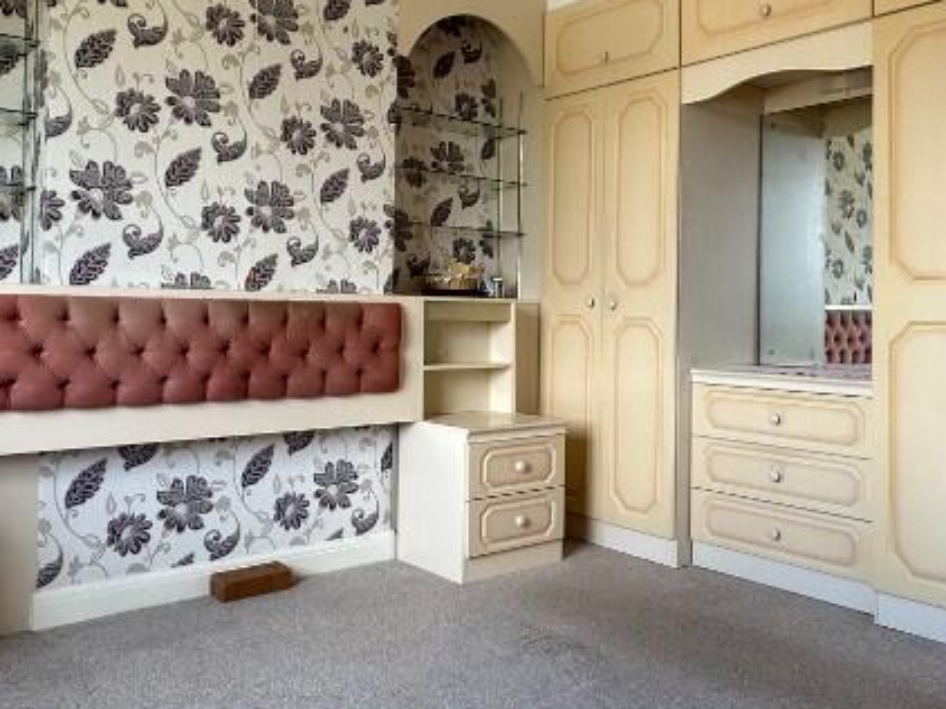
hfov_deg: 53.7
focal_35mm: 34
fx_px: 929
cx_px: 556
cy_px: 303
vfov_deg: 41.7
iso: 80
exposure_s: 1/99
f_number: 2.2
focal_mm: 2.22
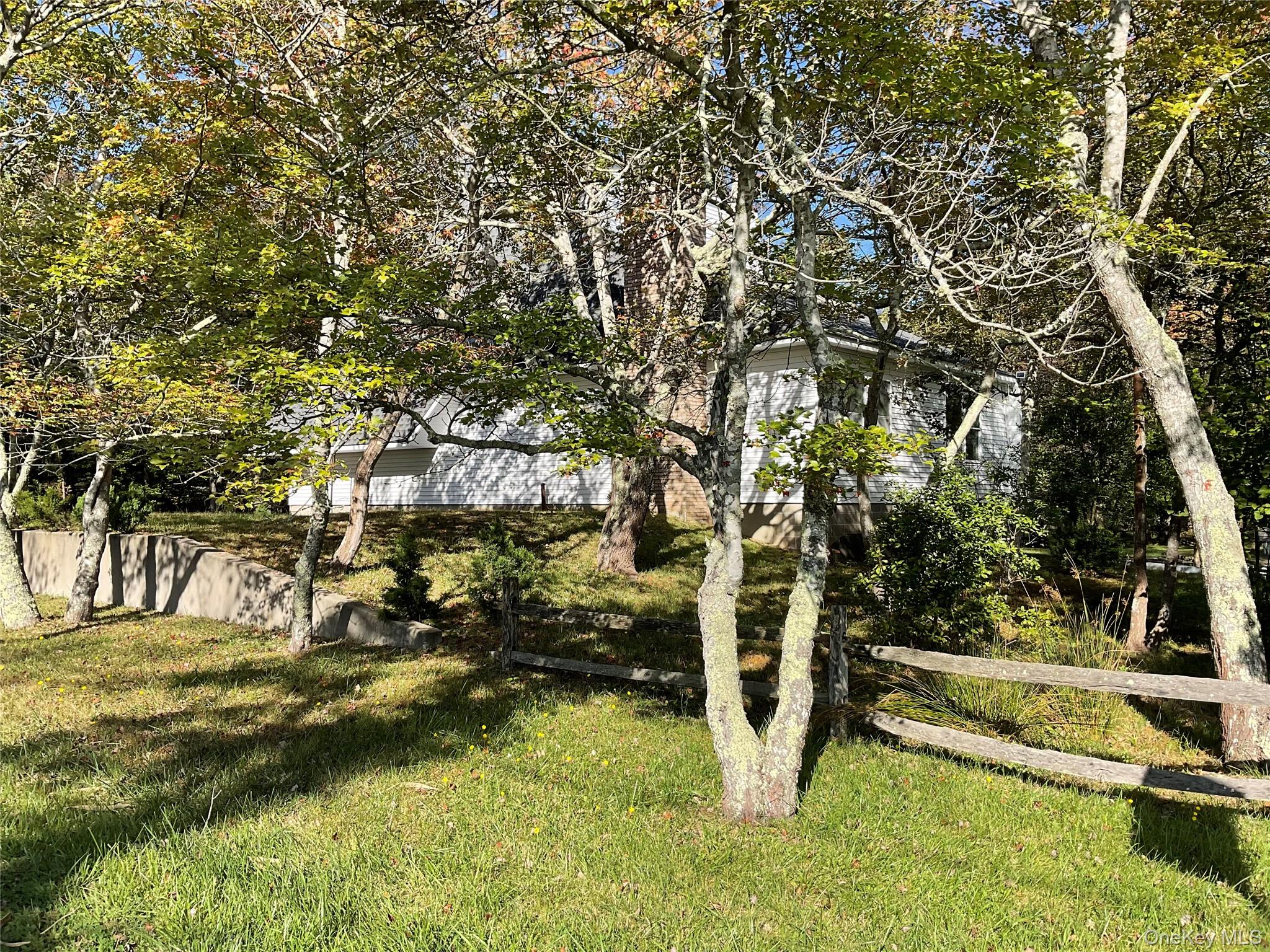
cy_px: 476
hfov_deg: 61.7
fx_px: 1064
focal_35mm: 29
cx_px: 635
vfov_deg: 48.2
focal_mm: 3
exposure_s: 1/1035
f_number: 1.8
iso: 16
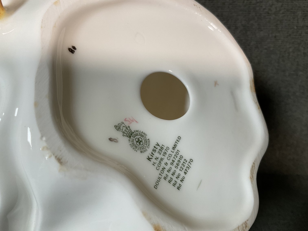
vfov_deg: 48.2
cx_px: 154
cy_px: 116
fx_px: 258
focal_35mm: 29
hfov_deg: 61.7
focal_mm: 3
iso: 64
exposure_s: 1/120
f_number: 1.8
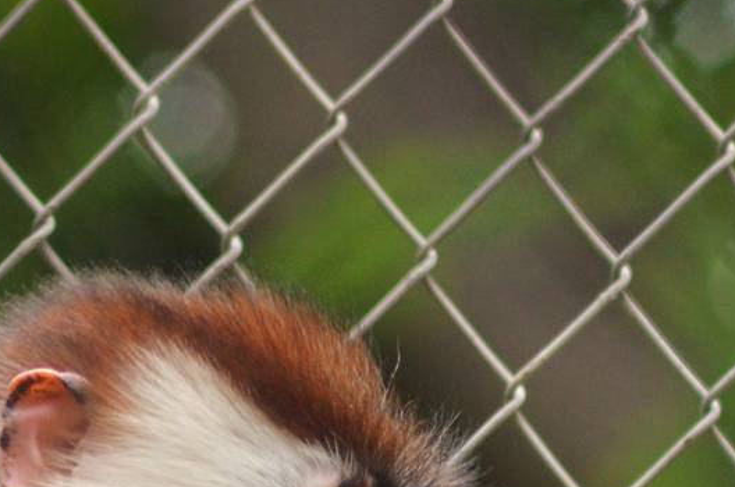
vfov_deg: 1.0
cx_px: 430
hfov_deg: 1.5
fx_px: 27777
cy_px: 639
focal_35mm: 1363
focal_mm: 300
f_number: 5.6
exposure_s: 1/500
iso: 1600
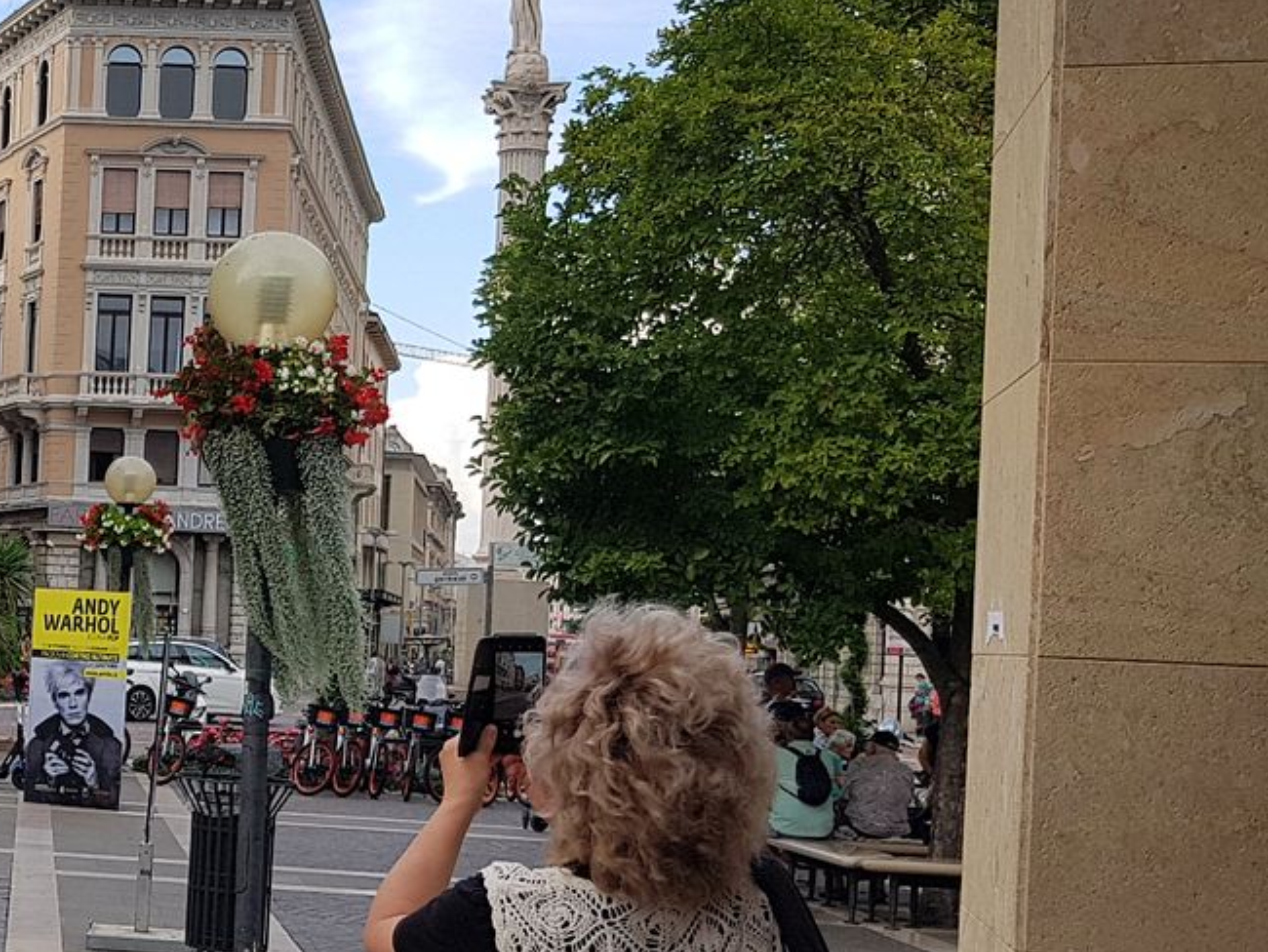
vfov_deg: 22.9
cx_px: -154
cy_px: 630
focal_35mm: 64
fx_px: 2345
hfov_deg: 27.5
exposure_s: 1/780
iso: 50
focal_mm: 4.2
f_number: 1.7
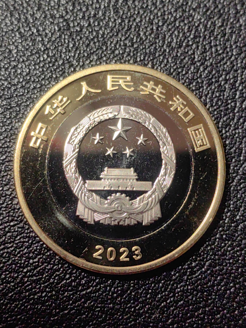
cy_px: 164
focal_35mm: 68
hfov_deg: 21.6
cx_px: 123
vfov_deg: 28.6
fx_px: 644
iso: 50
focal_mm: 5.75
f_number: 2
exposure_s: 1/90
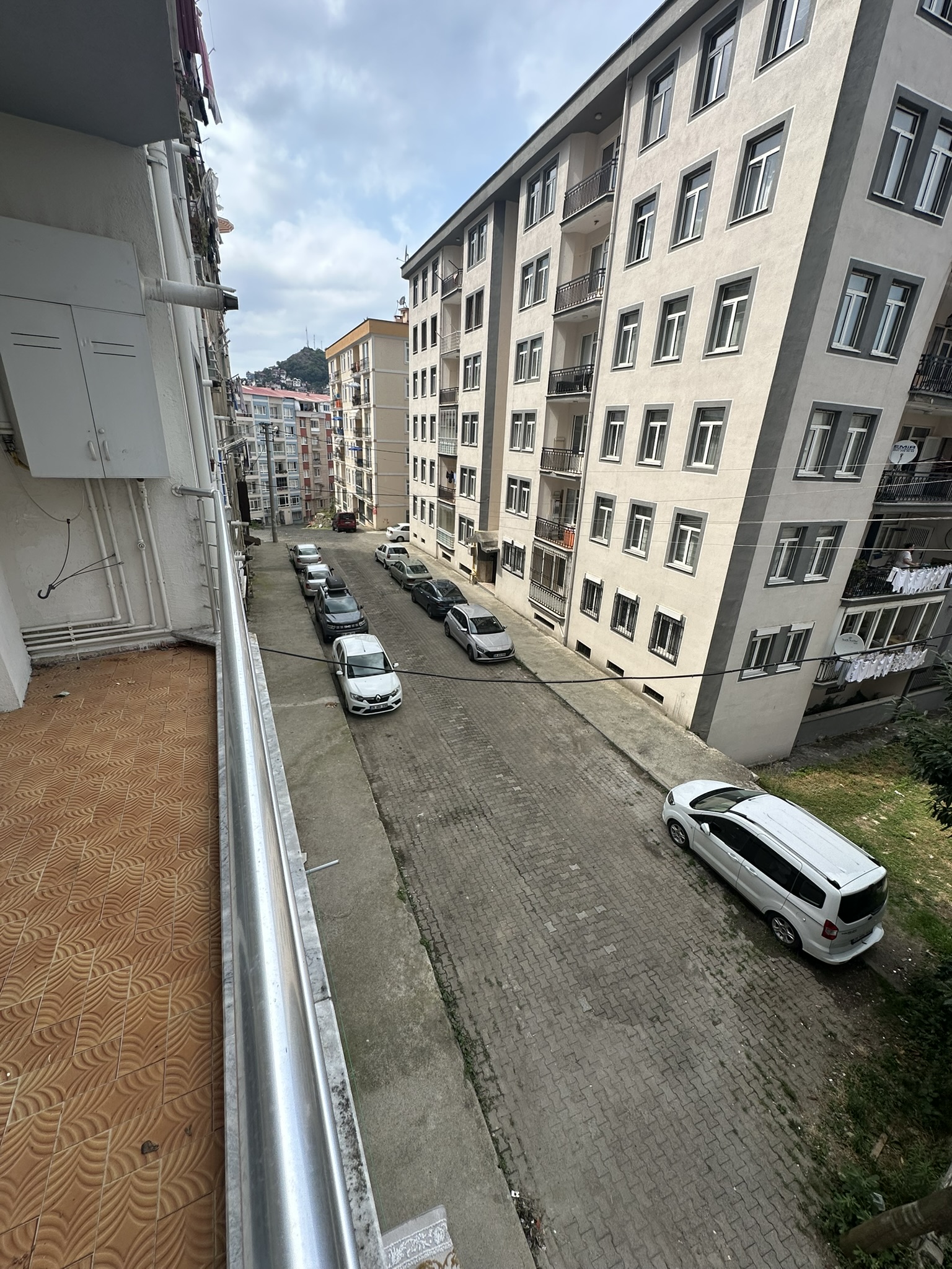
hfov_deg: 85.7
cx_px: 476
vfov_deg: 102.1
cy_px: 634
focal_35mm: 14
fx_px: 513
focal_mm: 2.22
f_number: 2.2
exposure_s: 1/1195
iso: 40
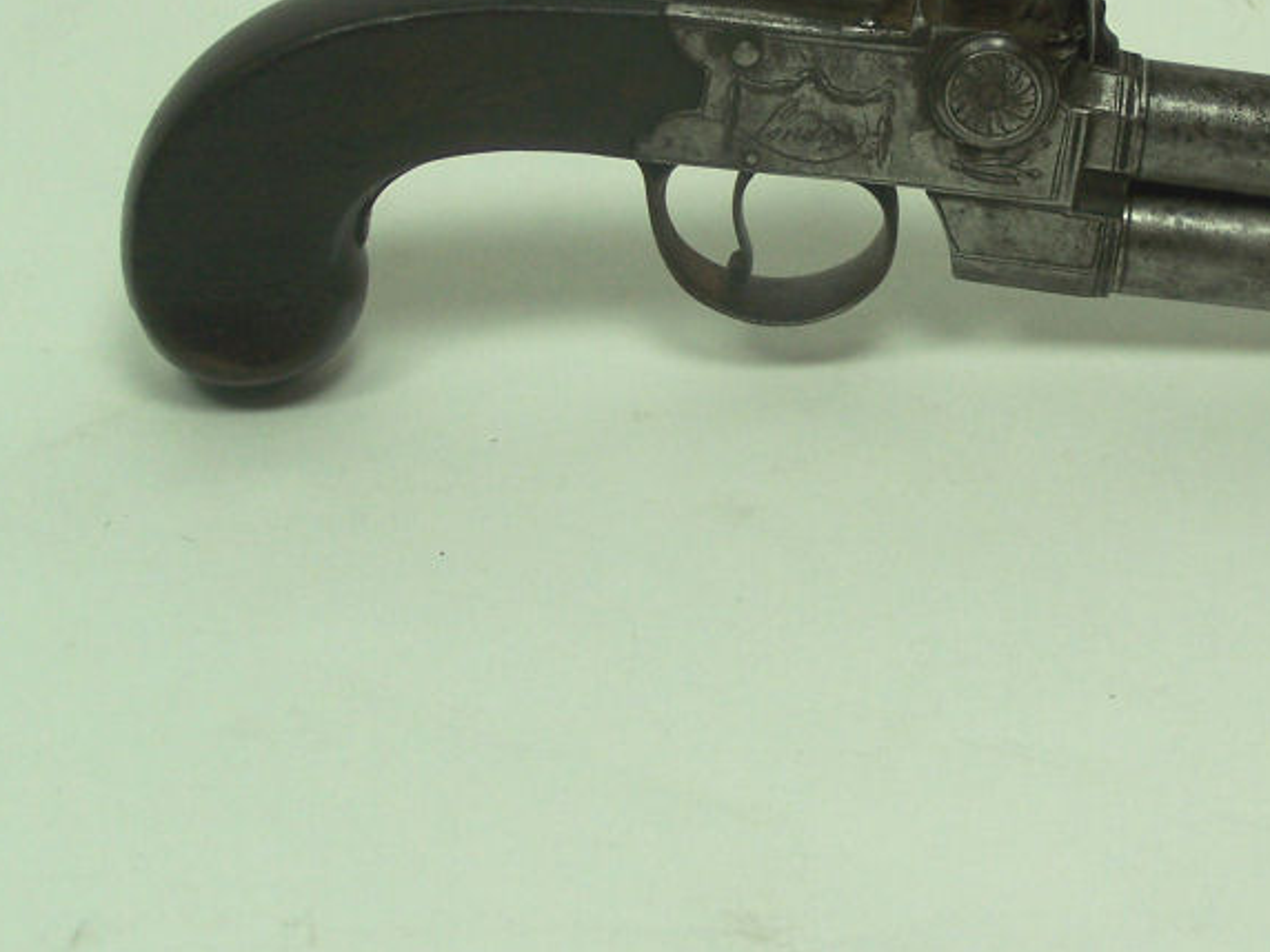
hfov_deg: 16.3
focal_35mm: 120
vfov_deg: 12.3
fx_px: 4403
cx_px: 964
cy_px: 160
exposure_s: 1/125
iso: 80
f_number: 3.2
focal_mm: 11.1
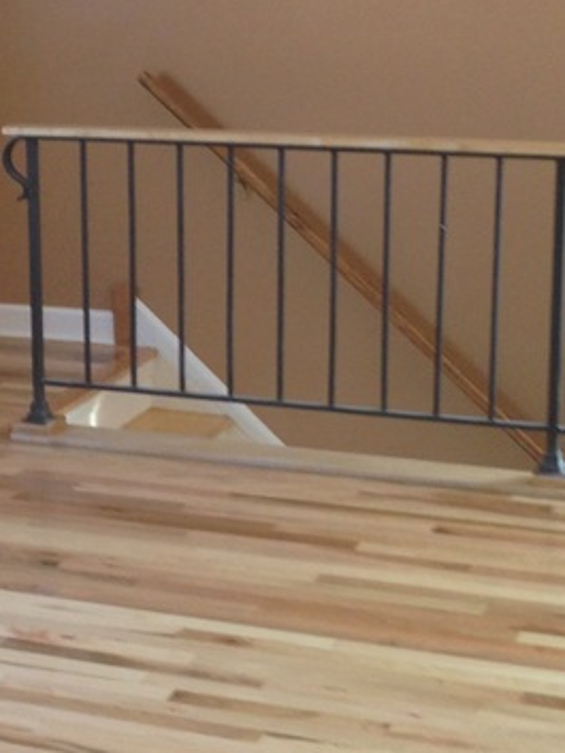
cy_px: 369
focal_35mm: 101
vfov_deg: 19.4
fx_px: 2197
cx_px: -11
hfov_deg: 14.4
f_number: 2.4
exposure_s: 1/20
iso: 64
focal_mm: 4.12
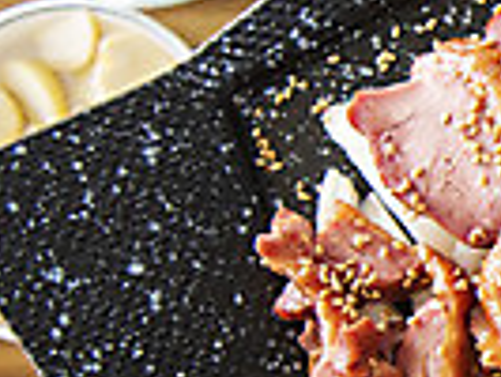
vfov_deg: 14.2
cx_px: 880
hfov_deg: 16.2
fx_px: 1507
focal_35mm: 104
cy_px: 264
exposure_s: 1/80
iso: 400
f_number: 4
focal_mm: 24
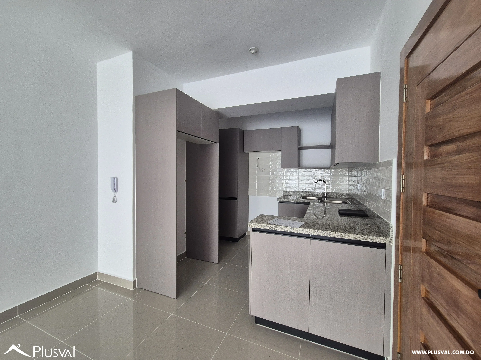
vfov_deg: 89.9
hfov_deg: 106.2
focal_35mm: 13
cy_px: 180
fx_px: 181
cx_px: 240
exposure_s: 1/100
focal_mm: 2.2
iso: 200
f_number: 2.2
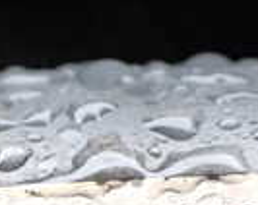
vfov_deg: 11.0
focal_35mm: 132
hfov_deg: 14.3
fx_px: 1006
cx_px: -29
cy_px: 354
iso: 320
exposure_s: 1/125
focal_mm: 5.4
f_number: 2.3
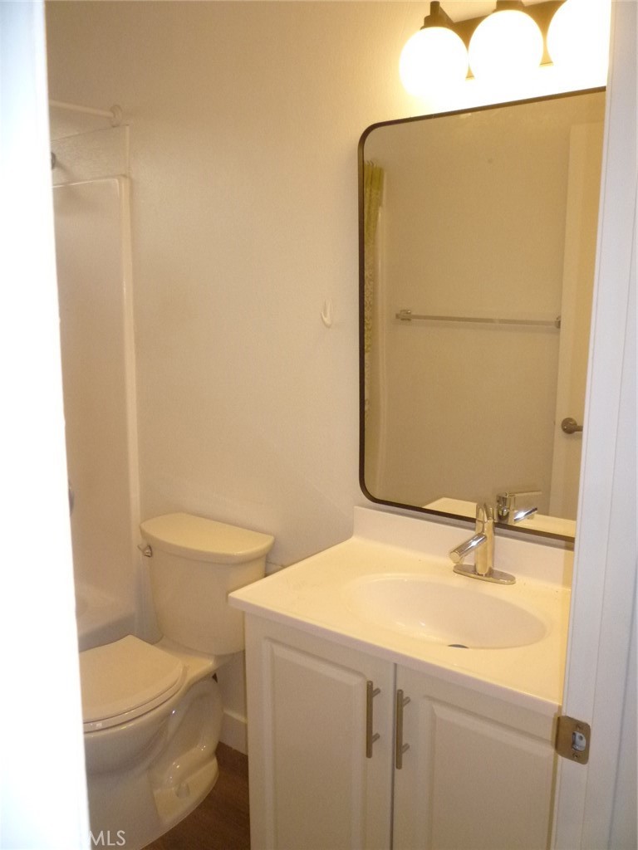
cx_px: 319
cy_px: 425
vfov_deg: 61.7
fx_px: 713
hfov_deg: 48.2
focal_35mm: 29
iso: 400
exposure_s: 1/80
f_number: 3.3
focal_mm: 5.2
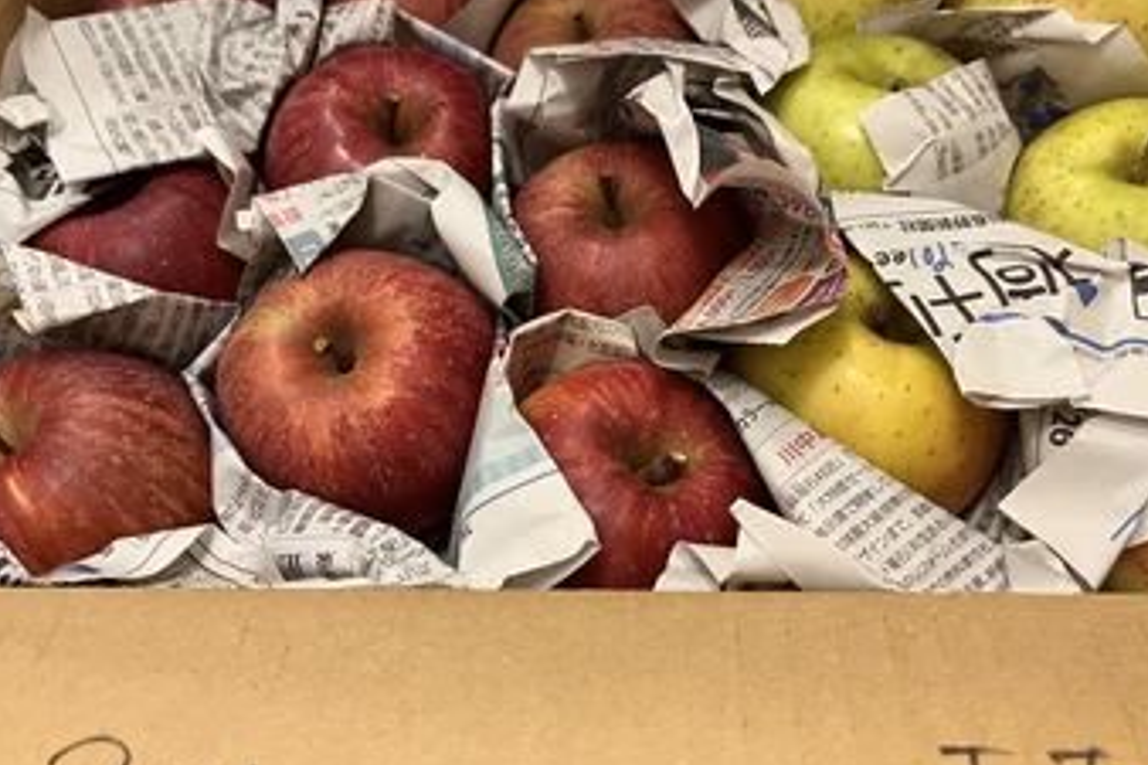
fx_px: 1020
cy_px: 367
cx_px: 611
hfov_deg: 58.7
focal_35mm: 32
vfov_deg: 41.1
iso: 320
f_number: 1.6
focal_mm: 5.1
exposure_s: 1/50
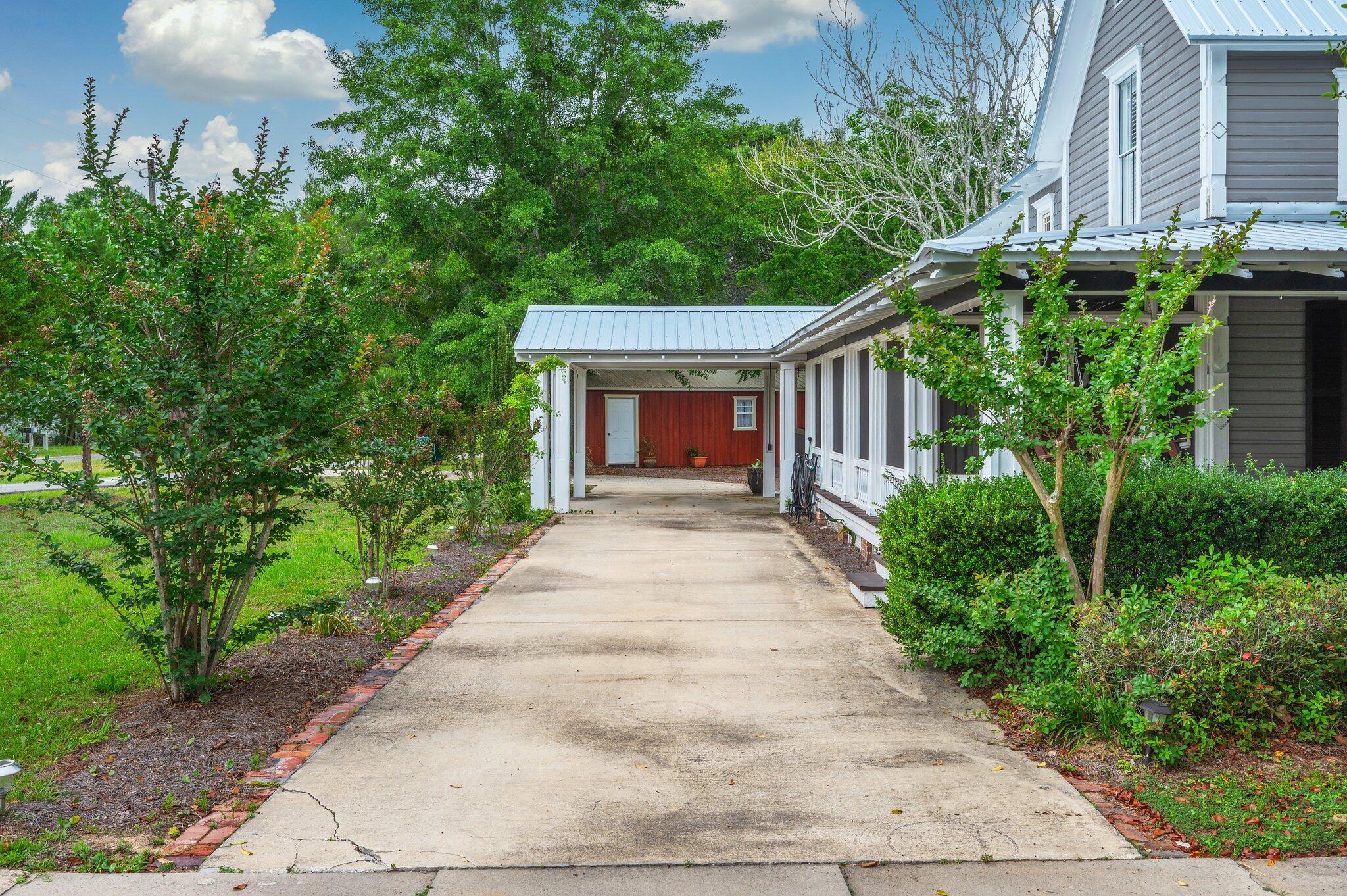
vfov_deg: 43.5
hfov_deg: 62.0
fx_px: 1122
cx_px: 674
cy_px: 448
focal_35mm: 30
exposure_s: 1/125
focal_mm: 30
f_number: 9
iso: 100
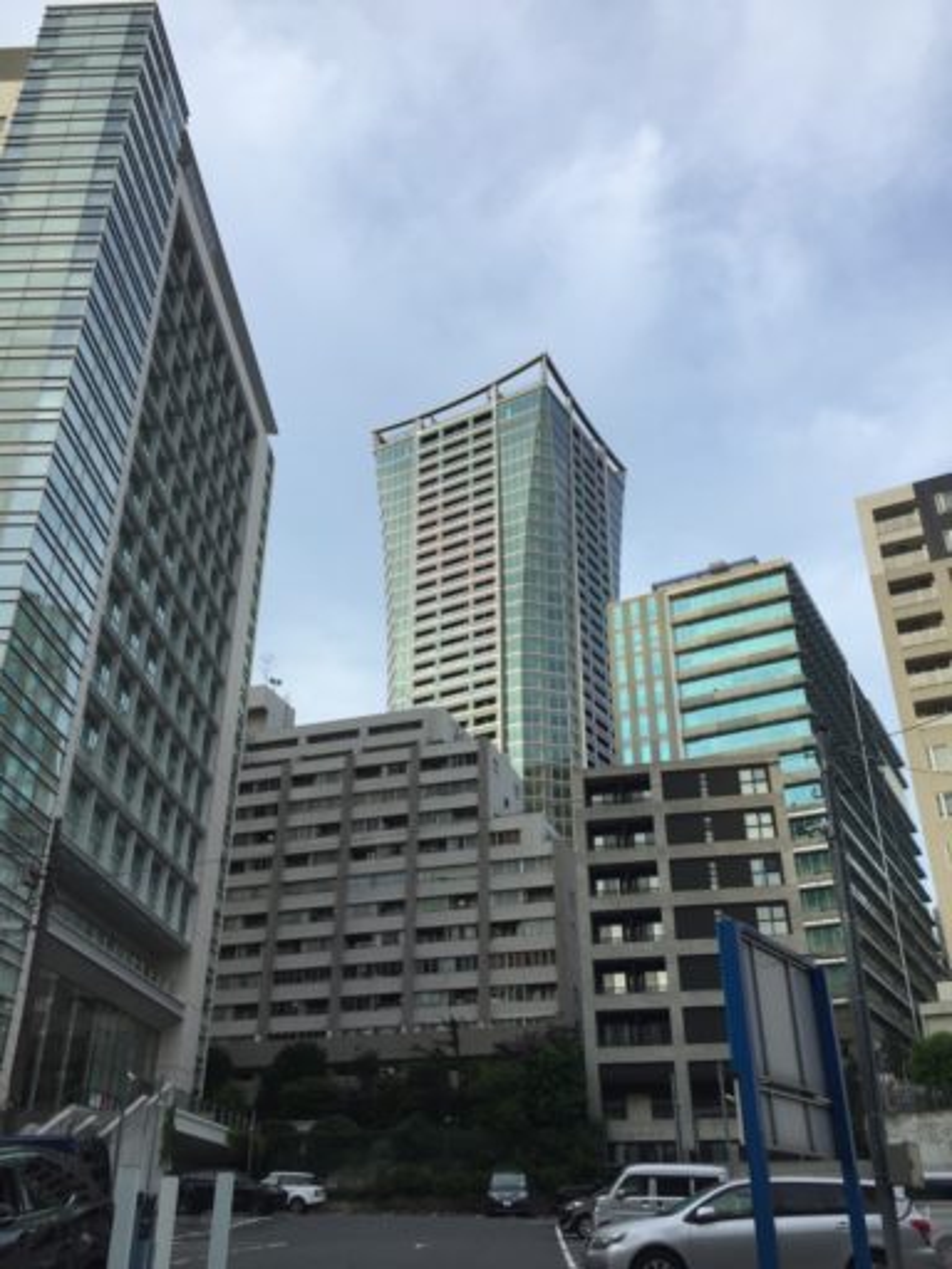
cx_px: 476
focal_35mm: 29
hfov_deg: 48.2
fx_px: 1063
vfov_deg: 61.7
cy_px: 634
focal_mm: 4.15
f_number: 2.2
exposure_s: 1/439
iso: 32
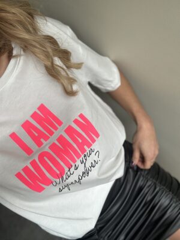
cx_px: 90
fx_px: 208
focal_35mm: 30
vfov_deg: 60.0
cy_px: 120
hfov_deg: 46.8
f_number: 1.9
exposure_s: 1/110
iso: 80
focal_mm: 2.69
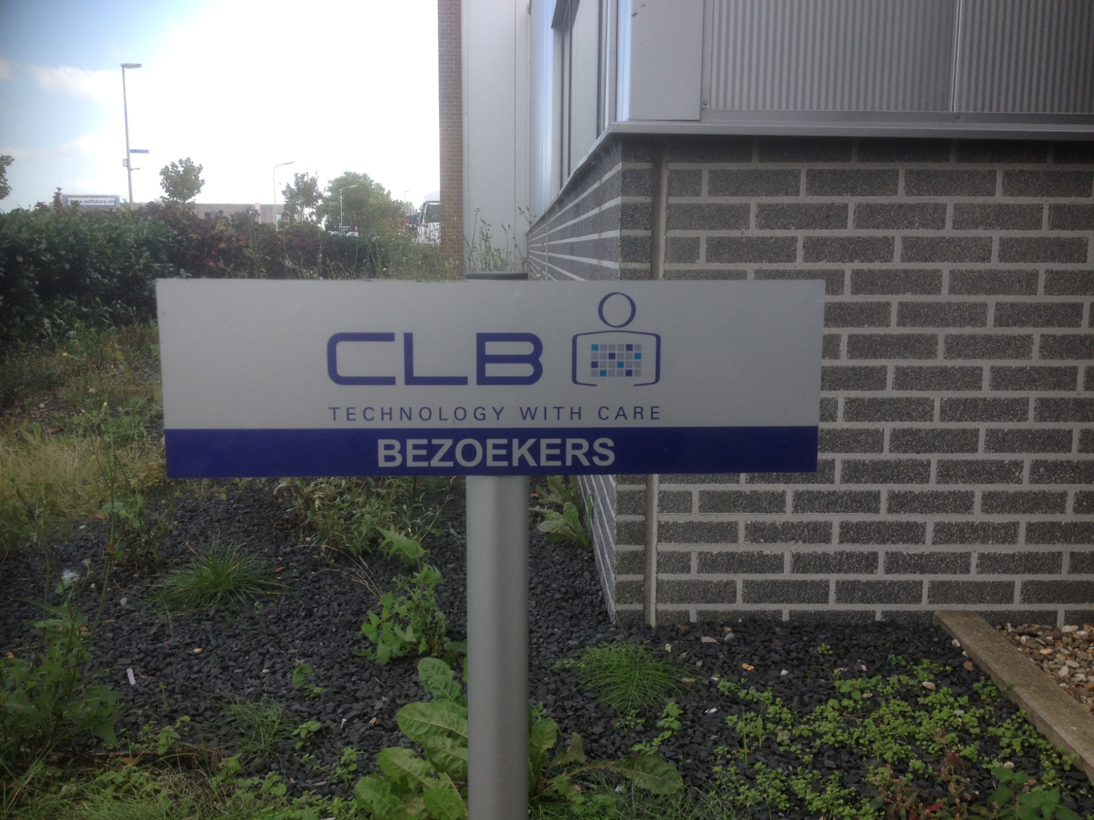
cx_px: 547
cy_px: 410
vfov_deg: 40.7
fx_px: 1106
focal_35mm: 35
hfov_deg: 52.6
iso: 50
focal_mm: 4.28
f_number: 2.4
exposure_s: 1/449
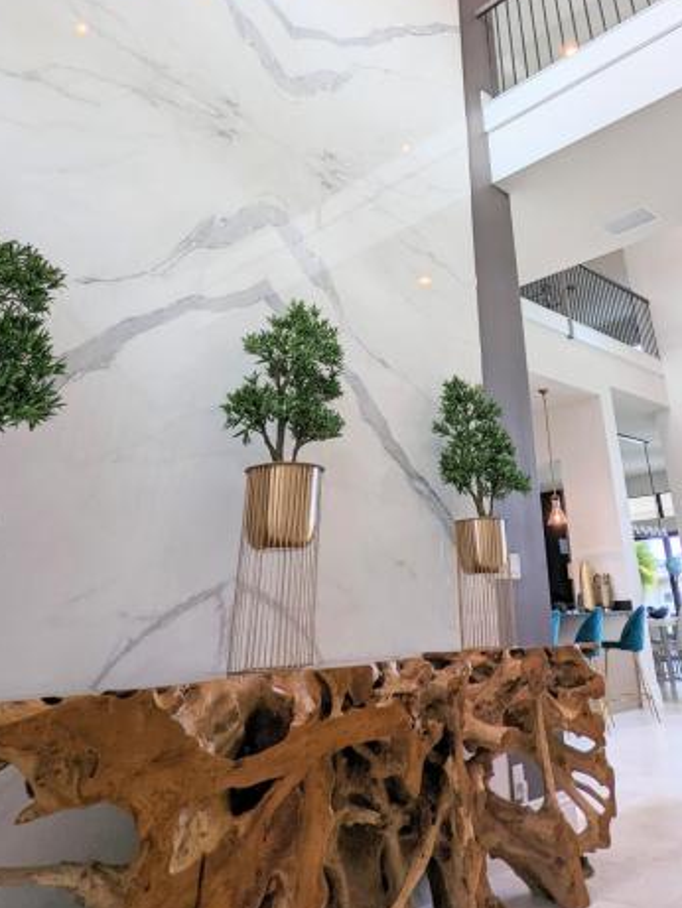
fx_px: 656
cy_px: 211
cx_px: 460
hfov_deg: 53.7
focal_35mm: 25
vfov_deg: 64.6
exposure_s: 1/132
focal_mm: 2.35
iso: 66
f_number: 2.2
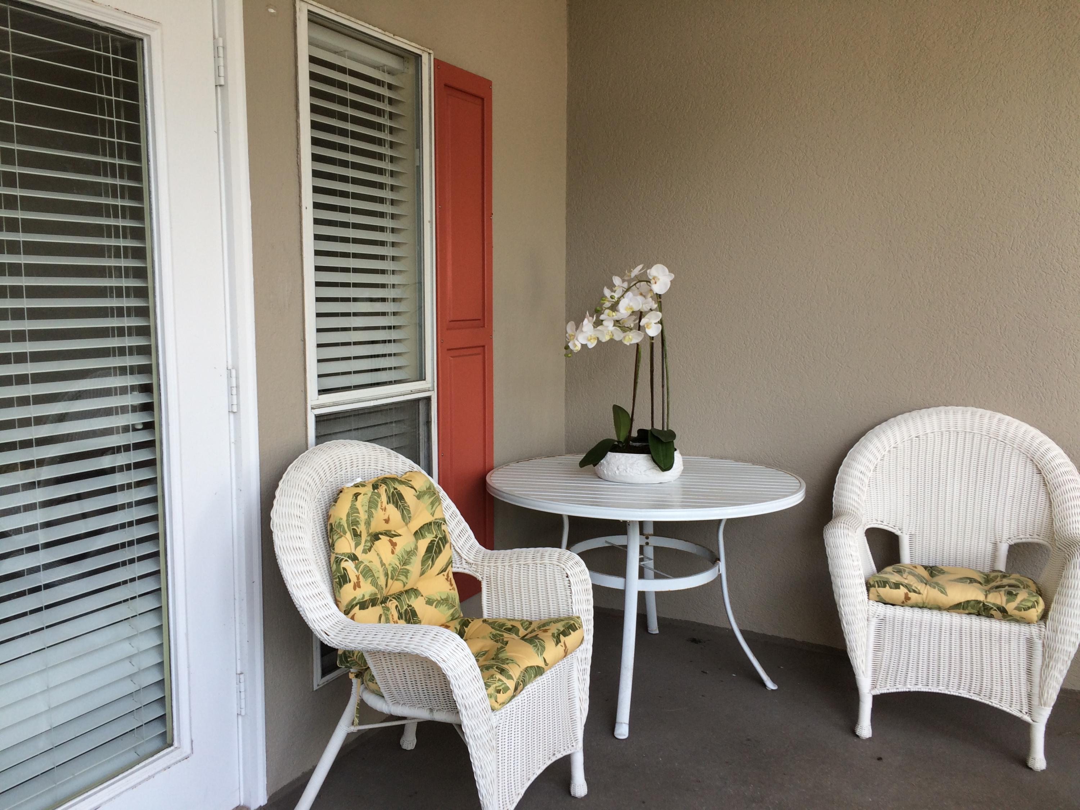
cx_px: 540
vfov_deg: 48.2
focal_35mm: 29
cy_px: 405
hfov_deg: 61.7
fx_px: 905
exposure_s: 1/159
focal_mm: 4.15
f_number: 2.2
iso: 32
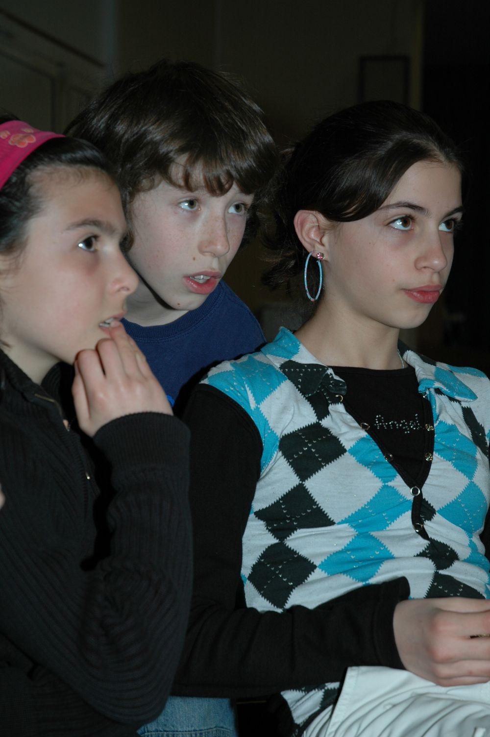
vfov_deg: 27.0
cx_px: 245
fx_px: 1534
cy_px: 368
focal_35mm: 75
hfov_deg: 18.1
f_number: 4.5
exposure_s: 1/60
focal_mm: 50
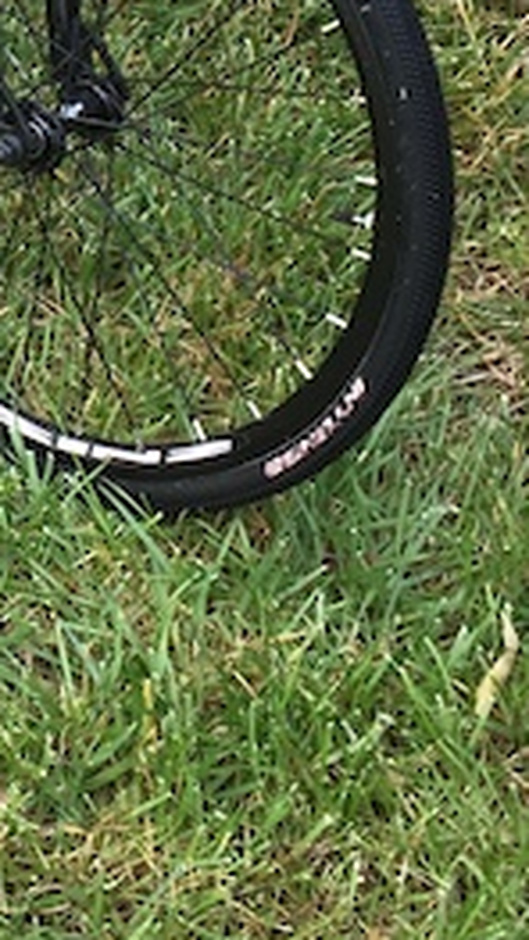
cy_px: -100
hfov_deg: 12.2
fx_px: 2393
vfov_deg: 21.1
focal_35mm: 96
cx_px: -207
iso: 32
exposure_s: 1/148
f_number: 2.2
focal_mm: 4.15
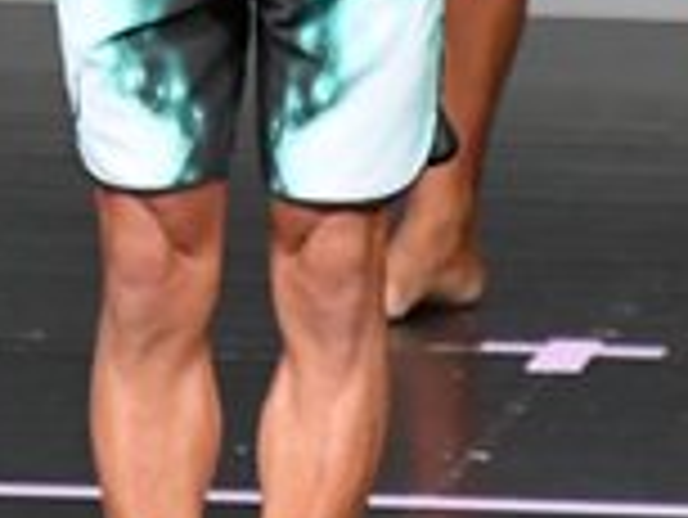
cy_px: -203
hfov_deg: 1.1
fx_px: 36340
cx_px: 245
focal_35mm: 1827
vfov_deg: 0.8
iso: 5000
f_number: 5.6
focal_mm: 250
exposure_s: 1/400
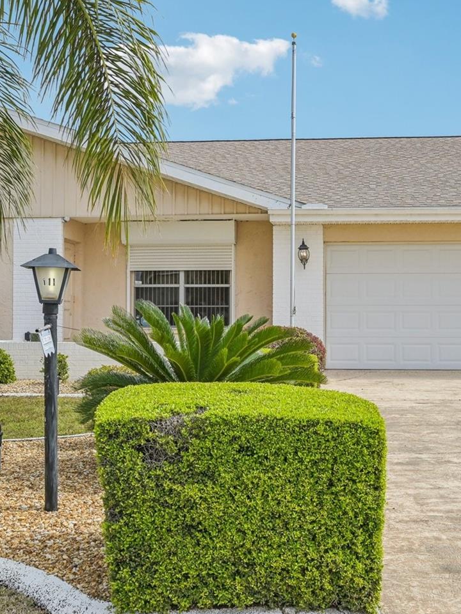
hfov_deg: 30.2
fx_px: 852
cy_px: 278
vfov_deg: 39.6
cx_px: 255
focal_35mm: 48
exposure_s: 1/1250
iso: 400
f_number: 8
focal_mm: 30
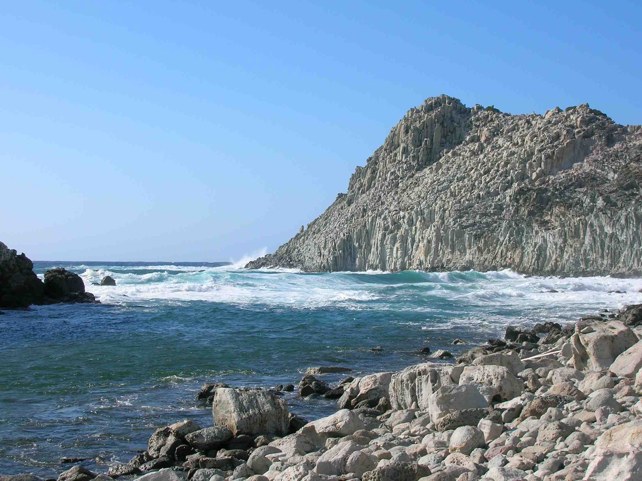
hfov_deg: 35.6
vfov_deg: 27.0
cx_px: 321
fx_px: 1001
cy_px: 240
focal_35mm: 54
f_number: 5.7
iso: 50
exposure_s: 1/332
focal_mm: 9
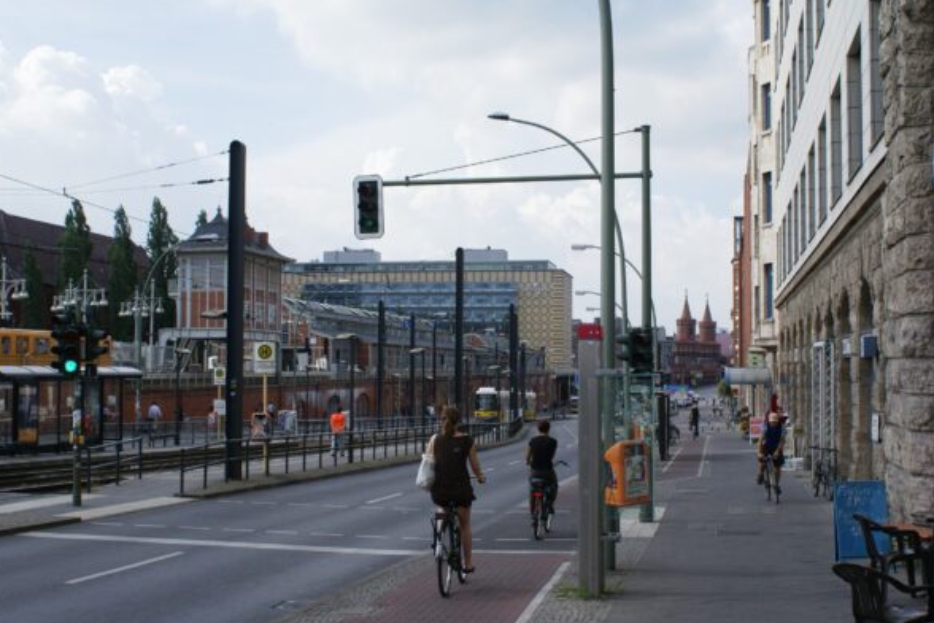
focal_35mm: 46
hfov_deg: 42.7
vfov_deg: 29.2
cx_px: 465
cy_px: 310
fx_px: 1193
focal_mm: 30
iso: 100
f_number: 10
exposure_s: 1/160
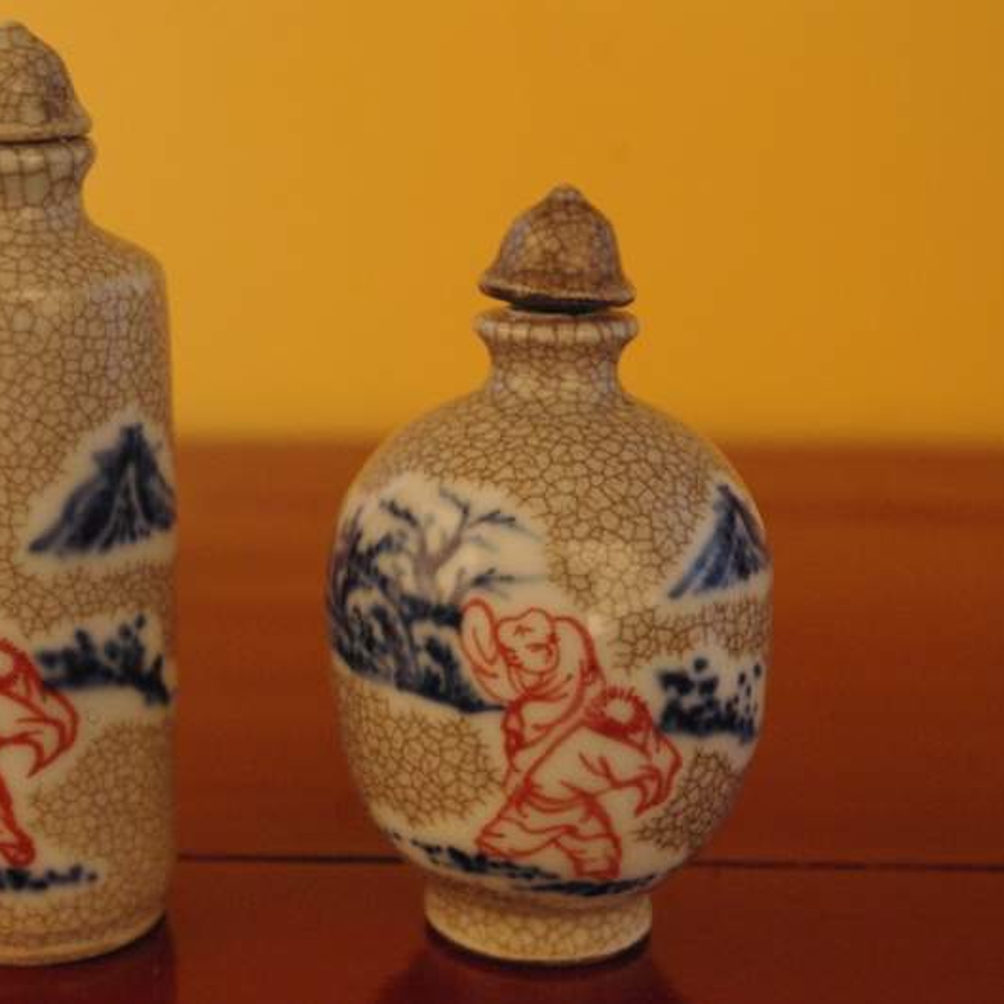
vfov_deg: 25.7
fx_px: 2199
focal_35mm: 67
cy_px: 505
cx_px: 318
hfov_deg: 25.6
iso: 1600
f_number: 5.6
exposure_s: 1/60
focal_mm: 35
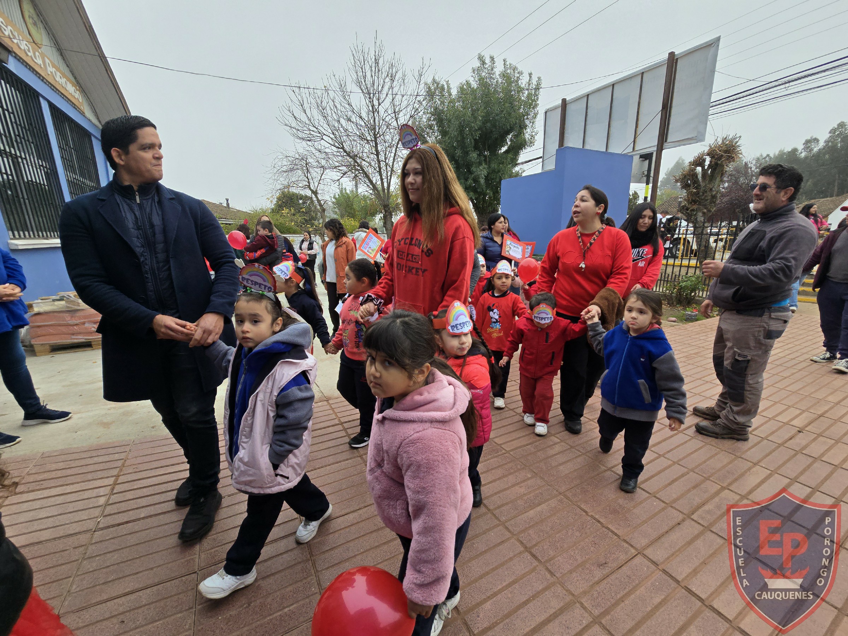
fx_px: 318
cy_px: 318
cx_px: 424
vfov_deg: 89.9
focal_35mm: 13
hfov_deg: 106.2
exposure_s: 1/440
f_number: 2.2
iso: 50
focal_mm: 2.2
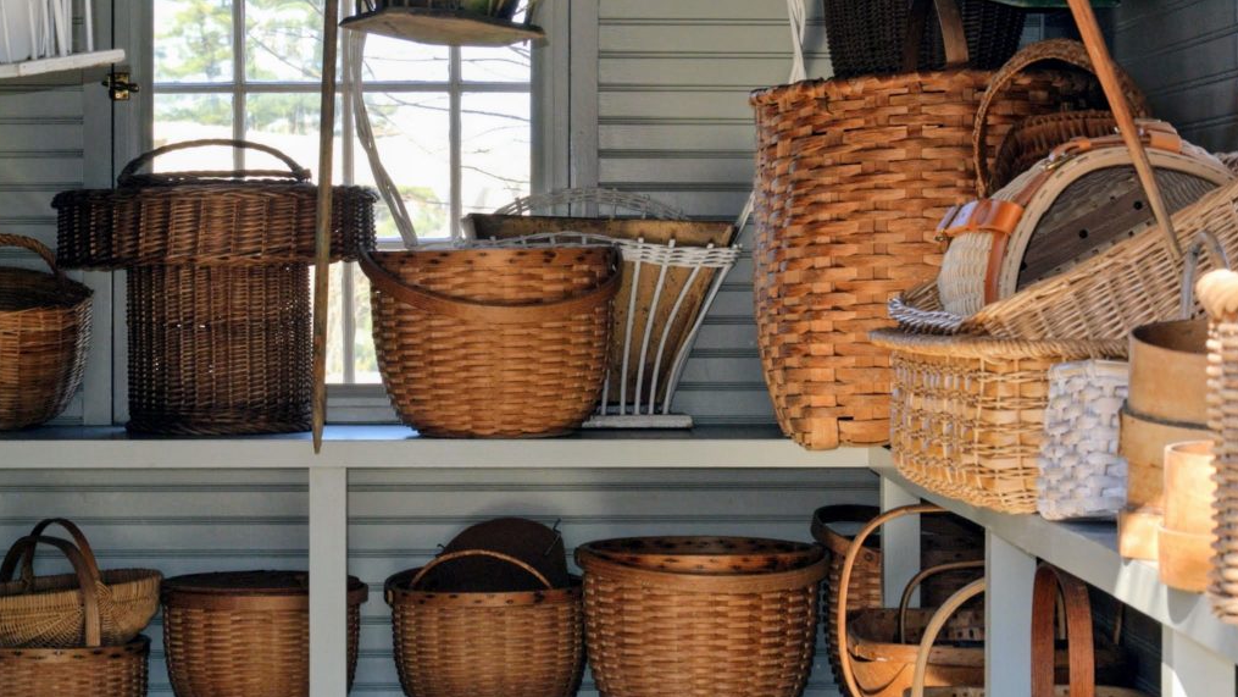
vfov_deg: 11.1
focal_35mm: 109
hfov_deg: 19.6
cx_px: 621
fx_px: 3578
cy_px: 281
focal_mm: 38.5
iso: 200
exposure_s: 1/60
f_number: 6.3
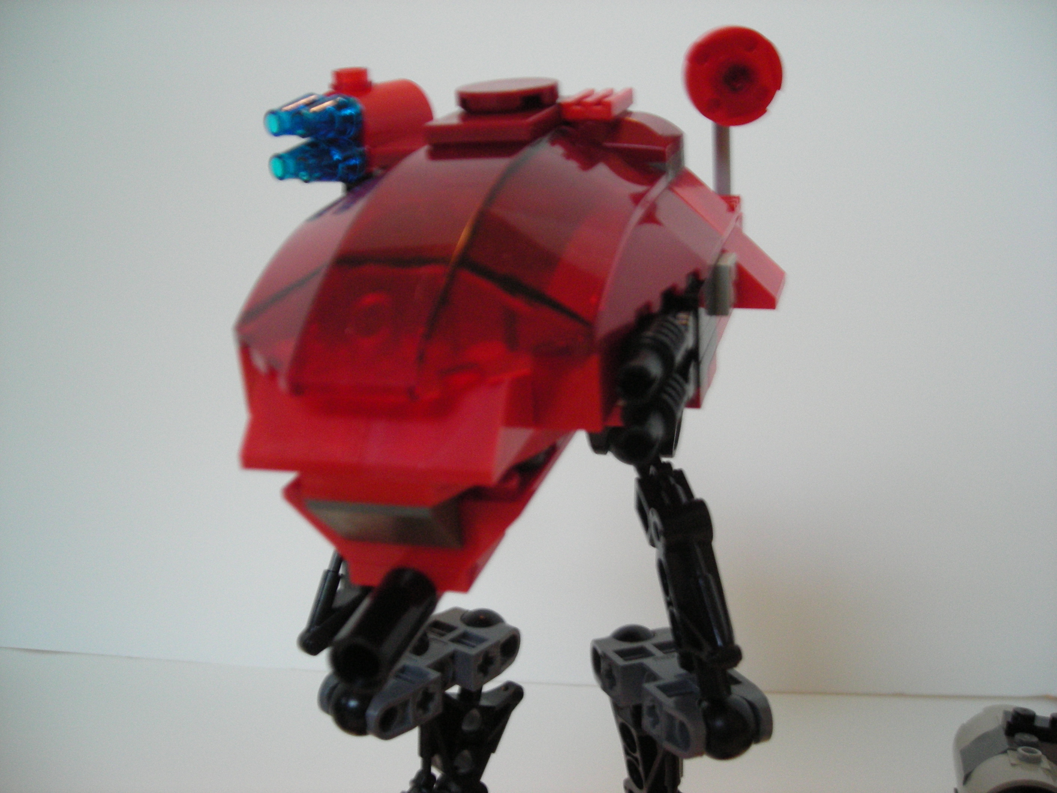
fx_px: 1160
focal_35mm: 38
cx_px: 528
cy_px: 396
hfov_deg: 49.0
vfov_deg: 37.7
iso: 200
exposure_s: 1/14
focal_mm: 6.3
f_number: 3.2
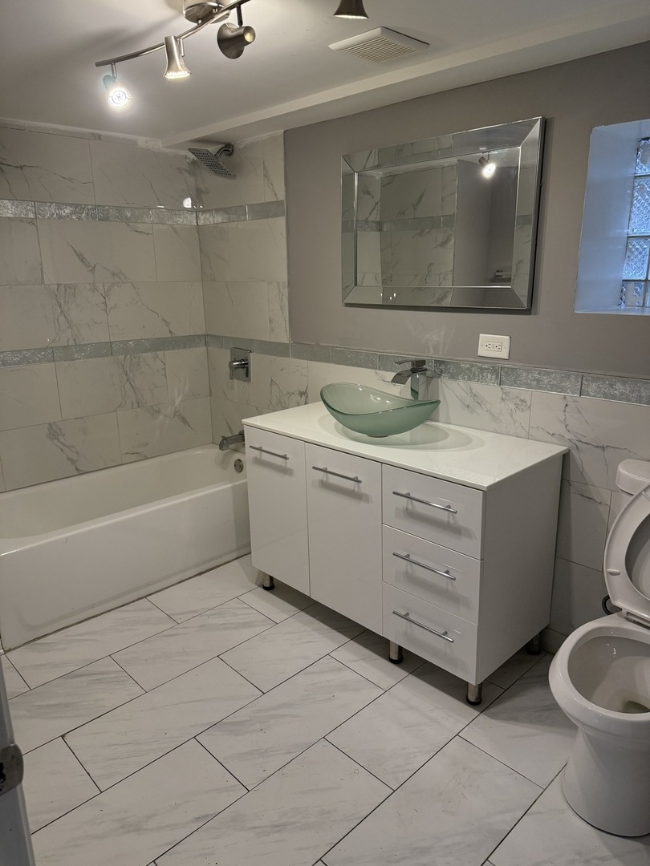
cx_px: 325
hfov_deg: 56.8
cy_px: 433
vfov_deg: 71.6
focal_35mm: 24
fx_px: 601
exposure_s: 1/133
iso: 200
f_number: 1.78
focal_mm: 6.76
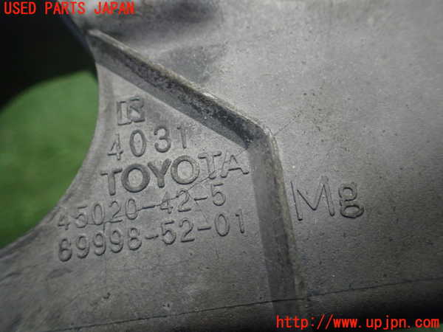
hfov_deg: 60.0
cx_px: 222
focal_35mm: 30
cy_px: 166
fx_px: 384
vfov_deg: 46.8
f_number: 2.3
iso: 500
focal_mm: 5.4
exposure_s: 1/125
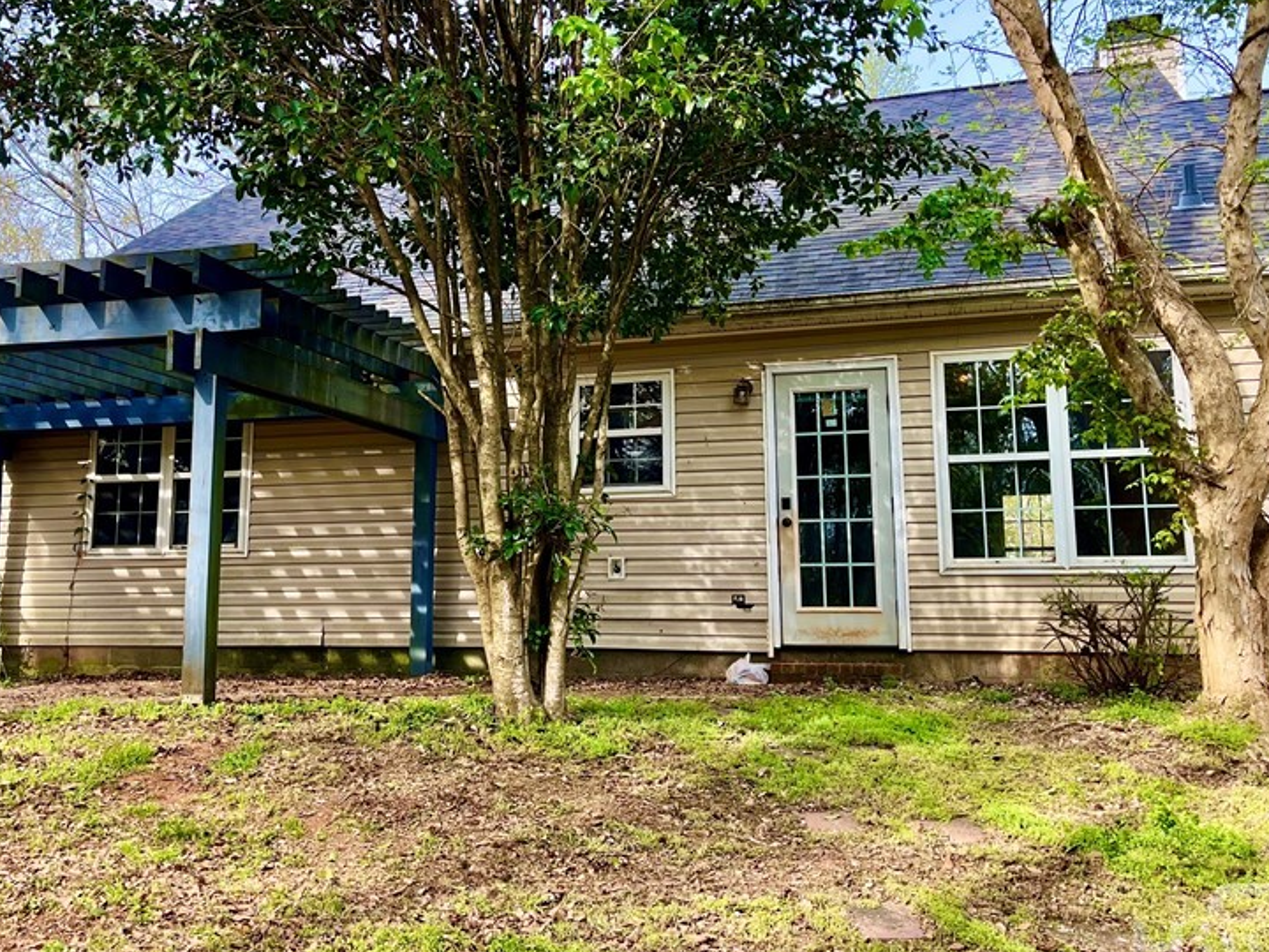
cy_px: 414
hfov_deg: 49.6
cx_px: 472
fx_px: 1356
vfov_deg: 38.6
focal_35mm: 37
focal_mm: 5.1
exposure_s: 1/415
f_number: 1.6
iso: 50
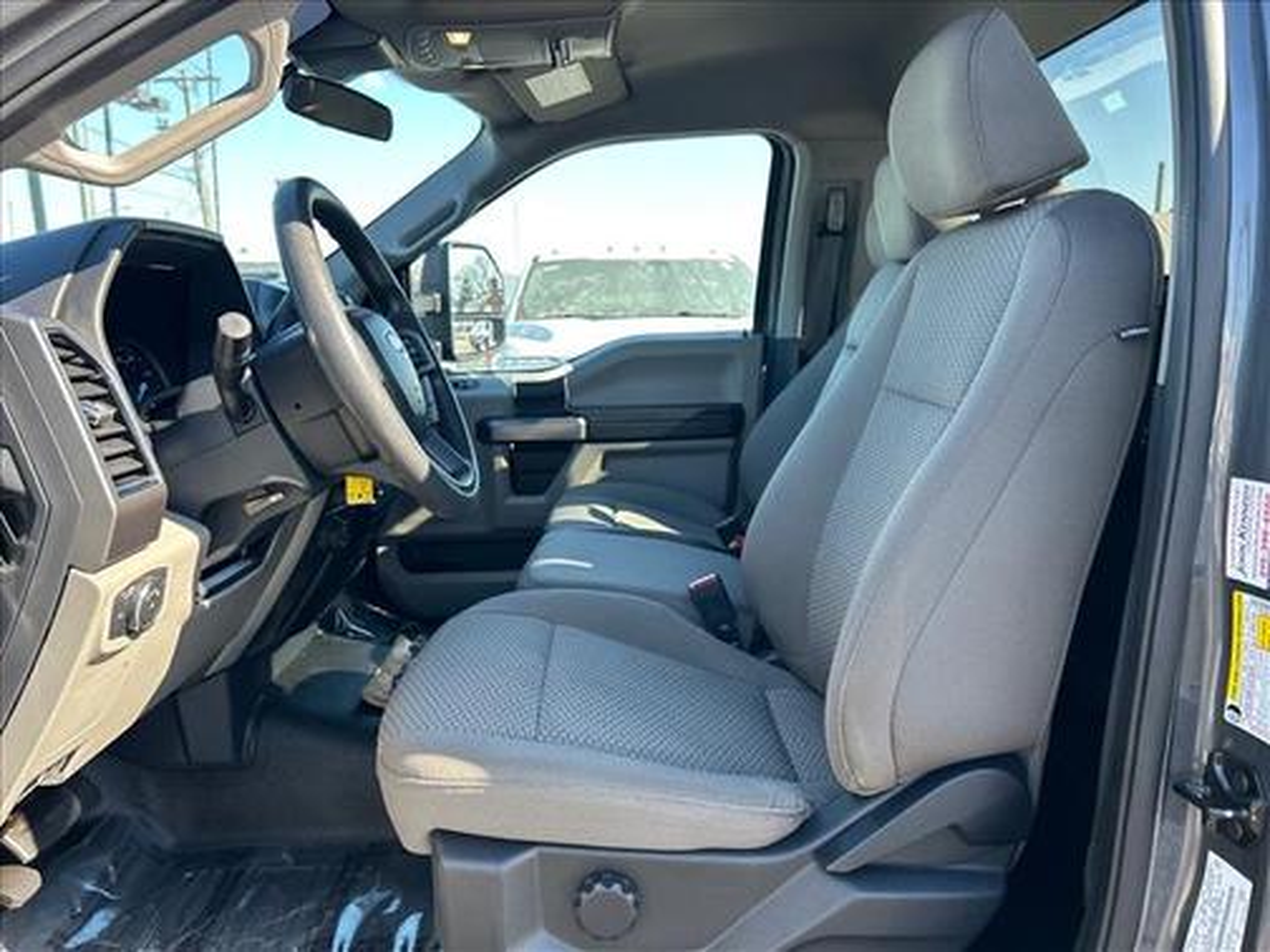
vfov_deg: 53.1
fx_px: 954
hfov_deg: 67.3
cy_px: 476
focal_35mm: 26
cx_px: 635
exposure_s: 1/264
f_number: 1.5
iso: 40
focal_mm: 5.7
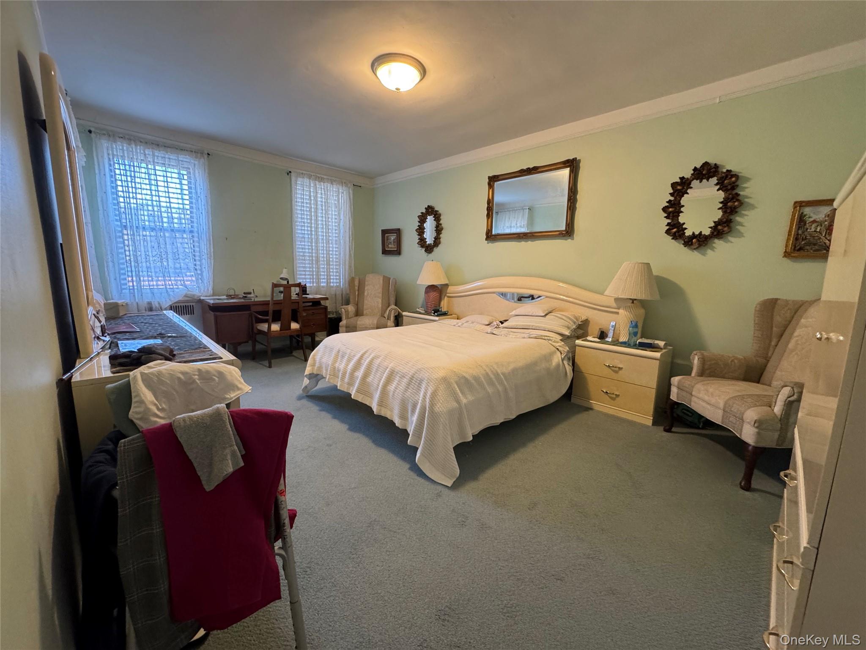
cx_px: 433
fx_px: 350
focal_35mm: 14
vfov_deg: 85.7
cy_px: 325
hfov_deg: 102.1
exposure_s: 1/60
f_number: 2.2
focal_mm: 2.22
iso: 320
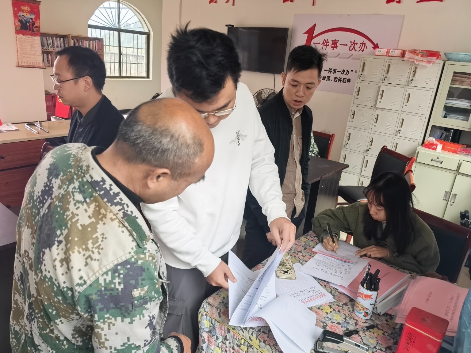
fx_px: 340
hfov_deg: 69.4
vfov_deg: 54.9
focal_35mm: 25
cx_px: 237
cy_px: 182
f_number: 1.4
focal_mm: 5.75
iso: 200
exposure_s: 1/333
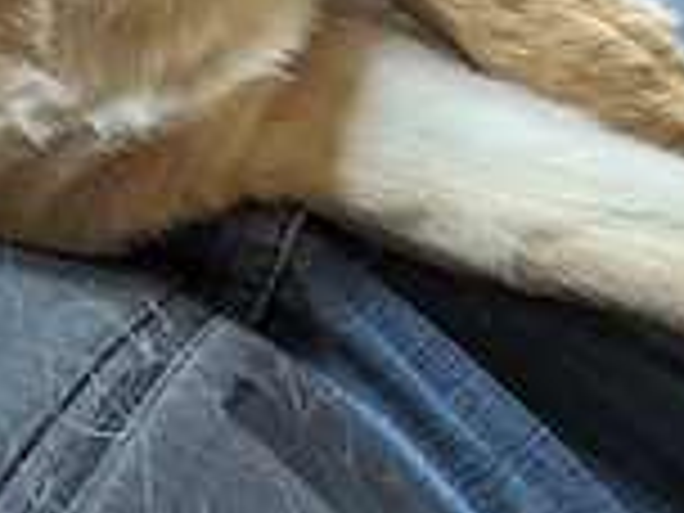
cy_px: -20
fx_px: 1166
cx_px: -338
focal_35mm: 59
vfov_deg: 23.6
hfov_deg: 25.1
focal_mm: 1.83
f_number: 2.2
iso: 152
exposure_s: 1/50
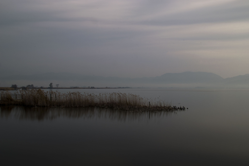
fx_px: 249
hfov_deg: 53.1
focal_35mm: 36
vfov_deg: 36.9
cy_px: 83
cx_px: 124
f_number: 25
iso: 100
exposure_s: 30
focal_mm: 24
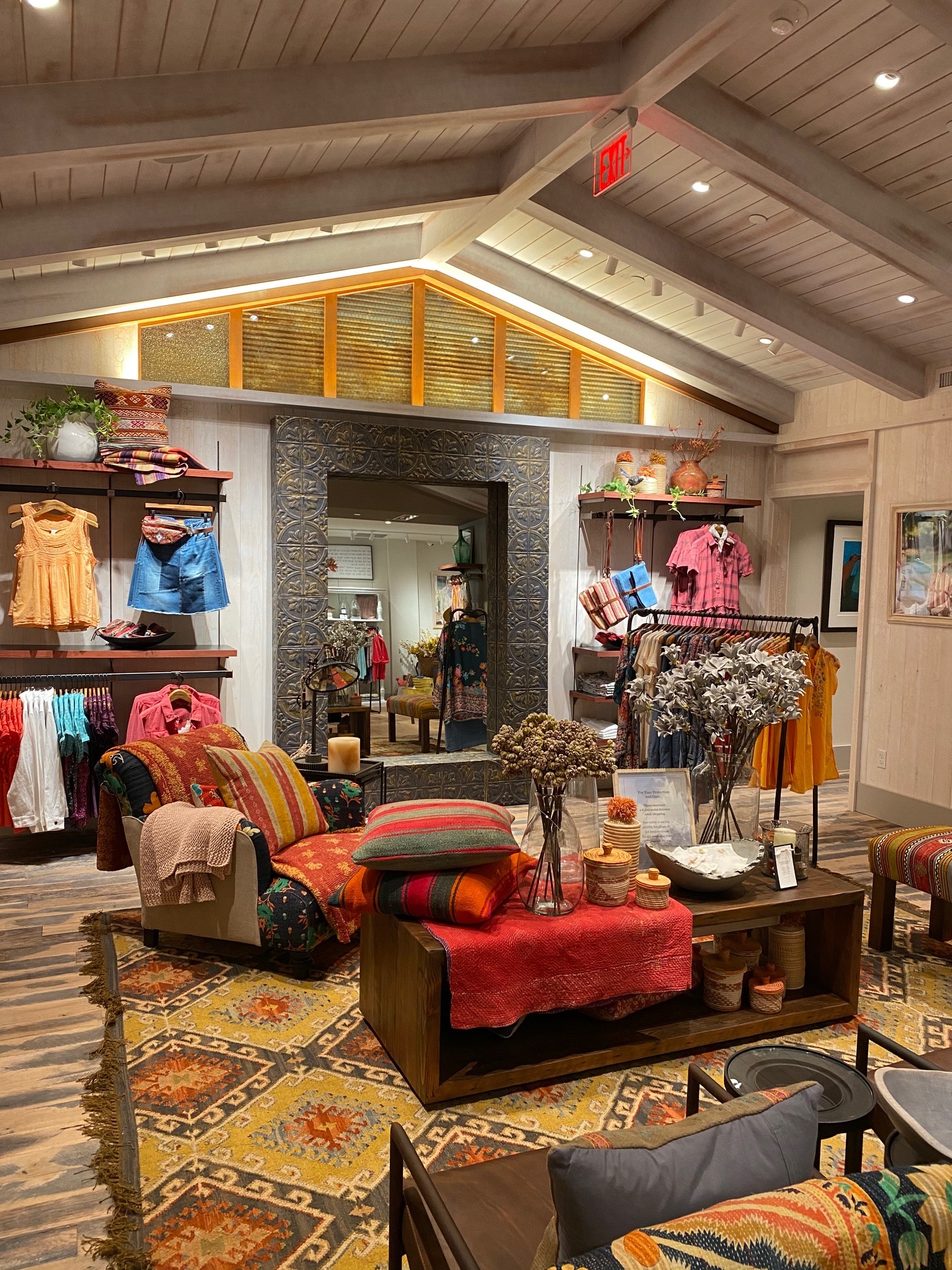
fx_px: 953
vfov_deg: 67.3
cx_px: 476
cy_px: 635
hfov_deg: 53.1
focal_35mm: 26
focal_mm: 4.25
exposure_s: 1/60
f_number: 1.8
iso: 100
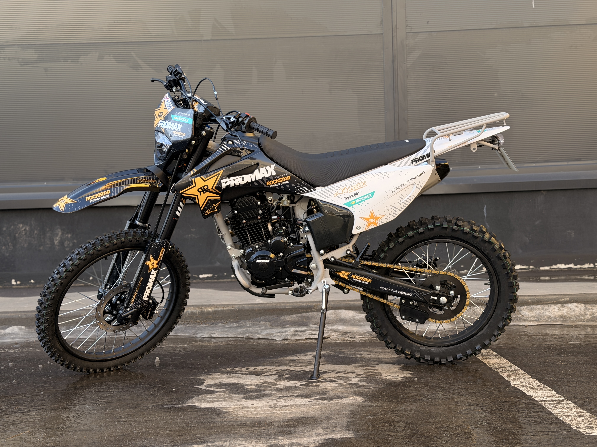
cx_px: 298
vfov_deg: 30.3
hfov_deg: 39.7
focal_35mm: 48
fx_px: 828
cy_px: 224
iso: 64
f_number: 1.78
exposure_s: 1/469
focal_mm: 6.76
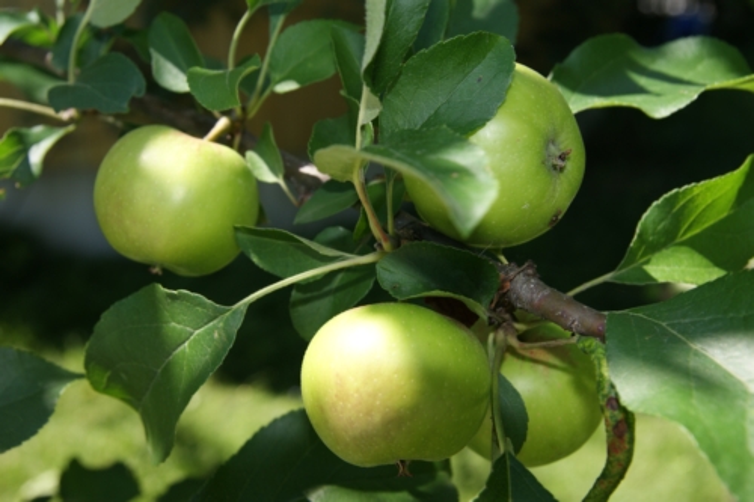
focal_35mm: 45
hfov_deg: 43.6
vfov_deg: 29.8
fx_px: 942
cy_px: 251
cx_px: 377
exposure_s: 1/160
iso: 100
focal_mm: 30
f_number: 5.6
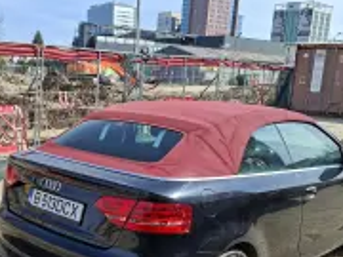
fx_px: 456
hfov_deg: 40.0
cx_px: 82
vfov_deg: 31.2
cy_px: 175
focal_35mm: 46
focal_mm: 5.54
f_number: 1.8
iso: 50
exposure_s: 1/1946
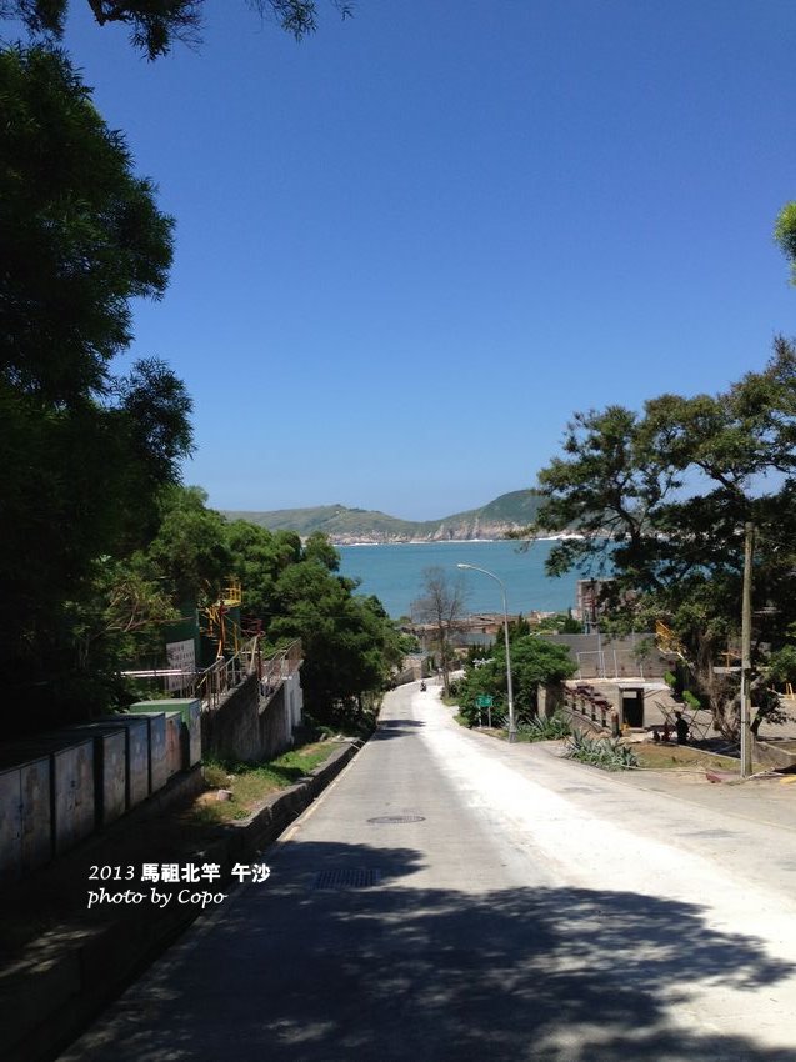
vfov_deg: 55.4
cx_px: 398
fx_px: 1012
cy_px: 531
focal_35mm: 33
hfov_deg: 42.9
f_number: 2.4
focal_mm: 4.13
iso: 50
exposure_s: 1/1466
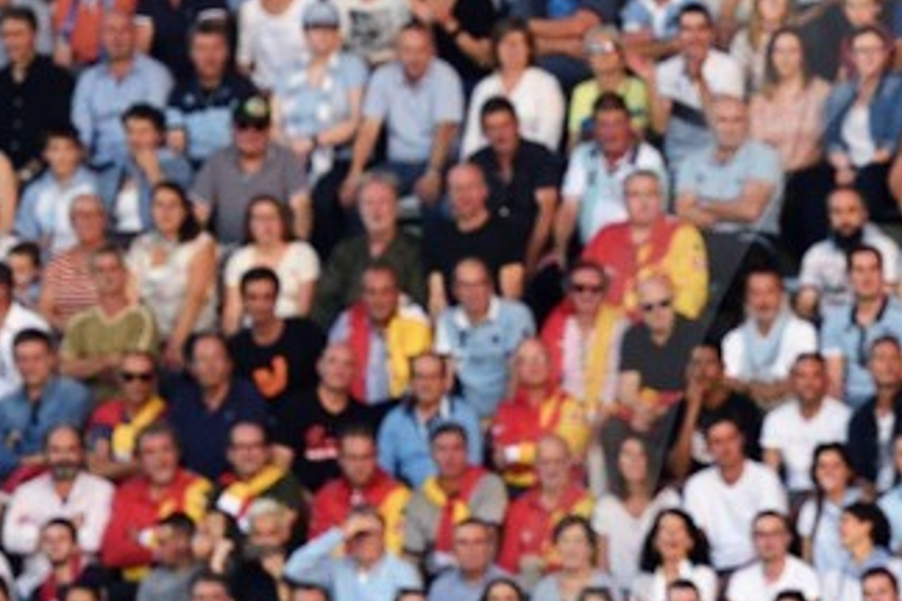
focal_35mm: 989
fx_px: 24778
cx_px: 1651
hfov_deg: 2.1
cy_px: 743
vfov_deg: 1.4
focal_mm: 200
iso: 800
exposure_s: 1/250
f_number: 6.3
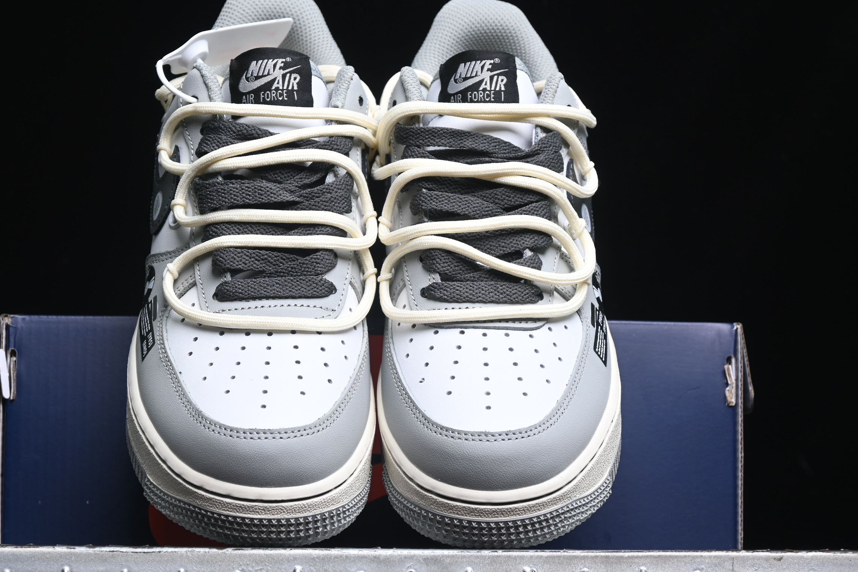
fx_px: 2169
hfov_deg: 22.4
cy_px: 330
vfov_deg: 15.0
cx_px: 377
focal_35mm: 91
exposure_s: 1/60
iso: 160
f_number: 6.3
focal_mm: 50
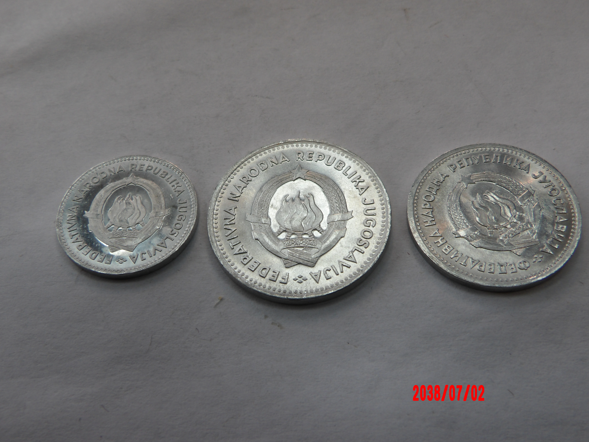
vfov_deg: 41.8
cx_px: 294
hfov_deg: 54.0
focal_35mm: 34
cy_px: 221
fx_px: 579
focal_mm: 6.2
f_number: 4.5
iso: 100
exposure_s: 1/78
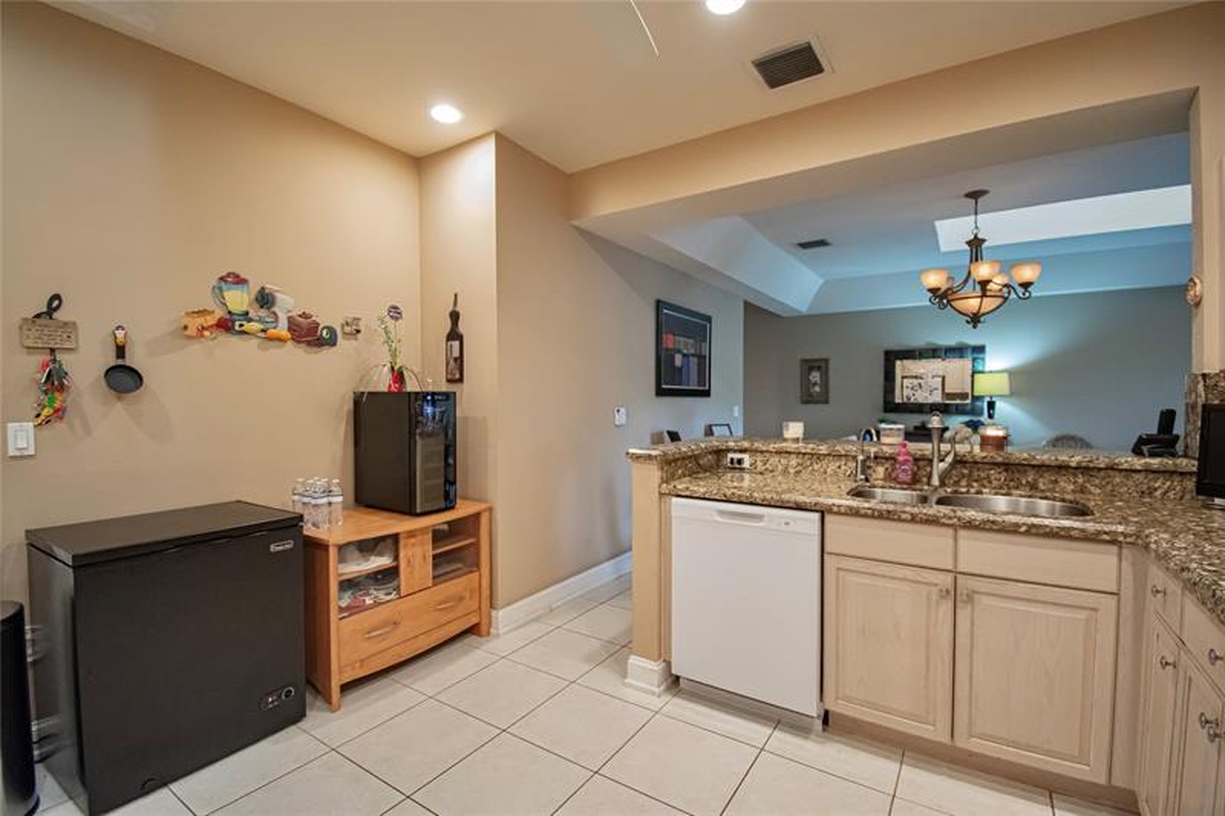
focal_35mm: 15
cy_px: 408
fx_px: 510
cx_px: 612
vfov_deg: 77.3
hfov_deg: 100.4
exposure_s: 1/80
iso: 3200
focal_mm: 10
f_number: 4.5
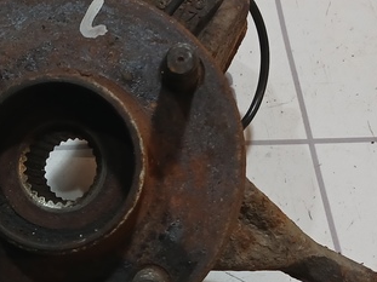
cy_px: 223
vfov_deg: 16.5
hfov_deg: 21.4
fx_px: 969
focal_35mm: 89
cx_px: 15
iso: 50
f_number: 1.8
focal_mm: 4
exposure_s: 1/50
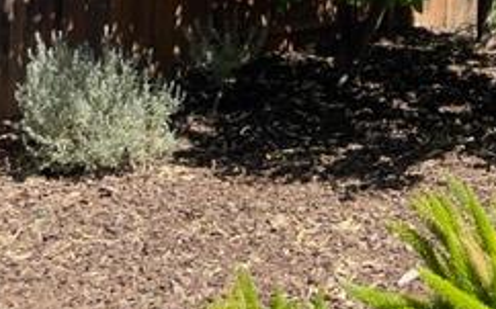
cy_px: -151
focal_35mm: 73
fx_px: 986
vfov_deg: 16.3
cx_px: 615
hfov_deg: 25.1
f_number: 1.6
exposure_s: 1/945
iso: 32
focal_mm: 5.1
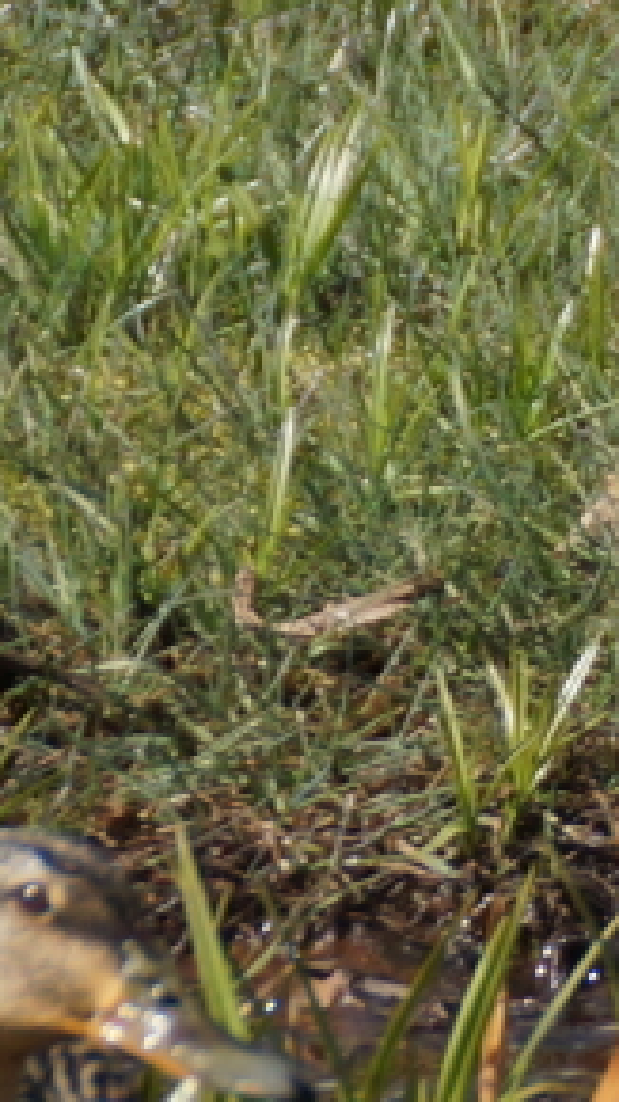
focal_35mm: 813
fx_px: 23737
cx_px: 684
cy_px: 441
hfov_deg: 1.5
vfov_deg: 2.7
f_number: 5.6
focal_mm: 150
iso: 200
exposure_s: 1/250
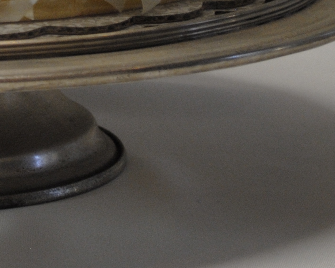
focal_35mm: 271
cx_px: -110
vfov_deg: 5.6
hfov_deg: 7.1
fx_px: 2687
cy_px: -191
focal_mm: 42
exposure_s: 1/50
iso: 400
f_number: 5.3
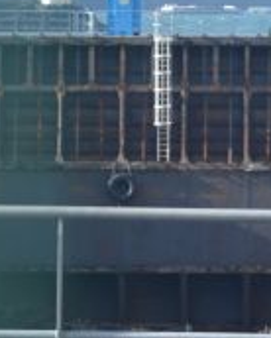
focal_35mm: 550
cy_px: 265
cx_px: 163
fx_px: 5502
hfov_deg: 2.8
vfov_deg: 3.5
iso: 450
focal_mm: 105
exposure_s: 1/500
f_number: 5.6
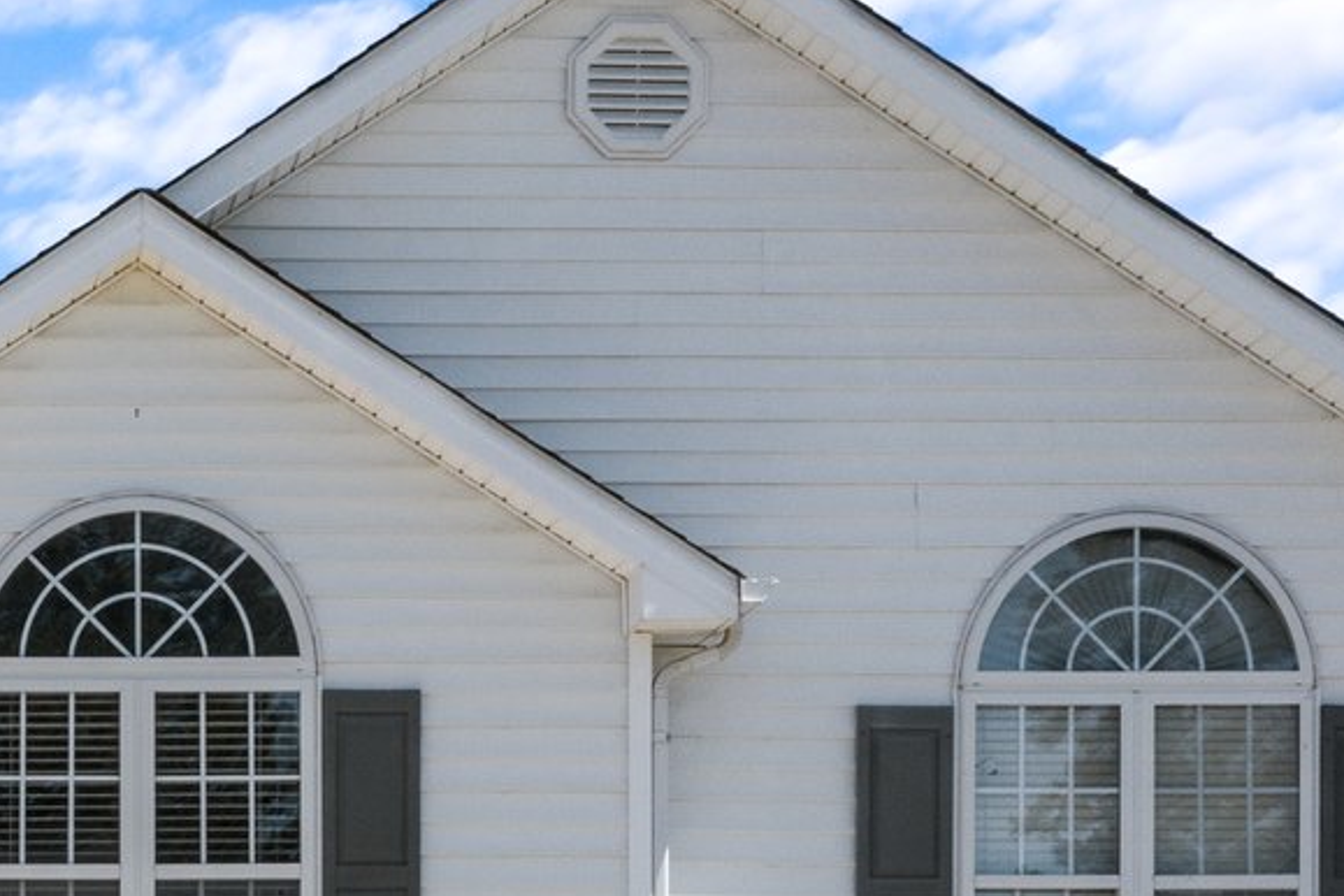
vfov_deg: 13.1
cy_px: 1337
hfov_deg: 19.5
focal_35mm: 99
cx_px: -241
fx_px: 3696
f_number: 8
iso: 100
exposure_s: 1/320
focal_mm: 10.26
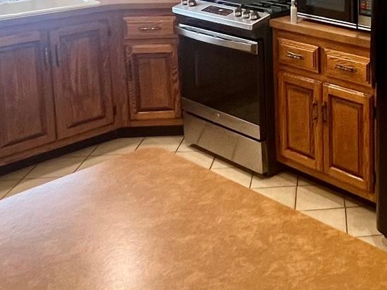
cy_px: -28
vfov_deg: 27.7
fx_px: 537
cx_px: 404
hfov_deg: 35.2
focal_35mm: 48
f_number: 1.8
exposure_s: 1/60
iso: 250
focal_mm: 1.57
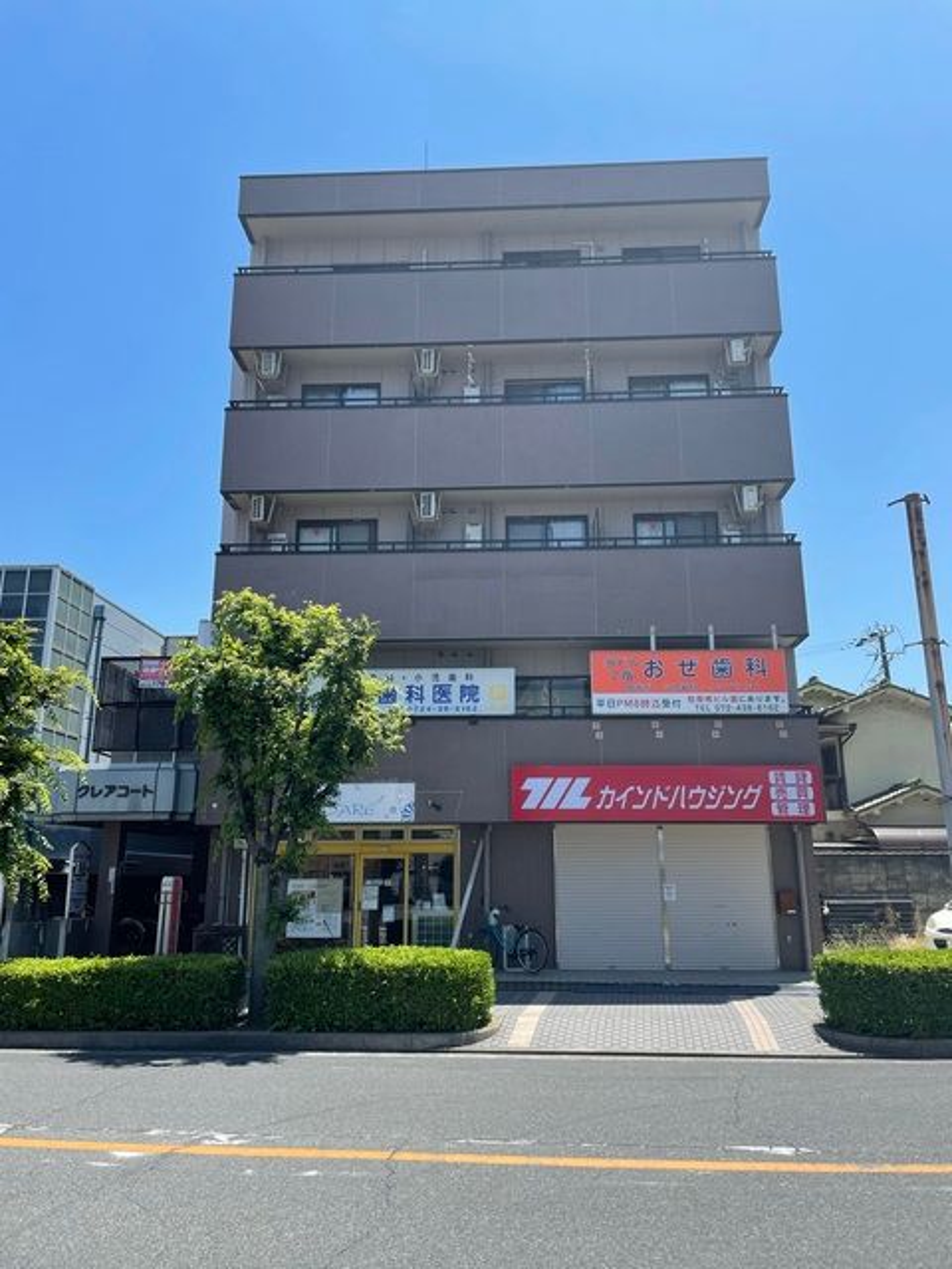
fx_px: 953
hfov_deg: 53.1
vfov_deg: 67.3
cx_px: 476
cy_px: 634
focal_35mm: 26
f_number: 1.6
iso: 32
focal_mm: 4.2
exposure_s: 1/2353
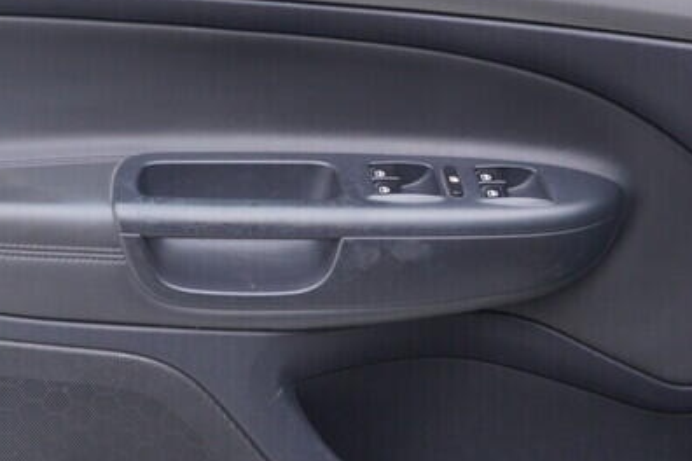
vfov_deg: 14.7
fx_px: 1788
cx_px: 308
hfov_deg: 21.9
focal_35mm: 93
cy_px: 179
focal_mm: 24
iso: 125
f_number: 2.8
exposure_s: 1/40
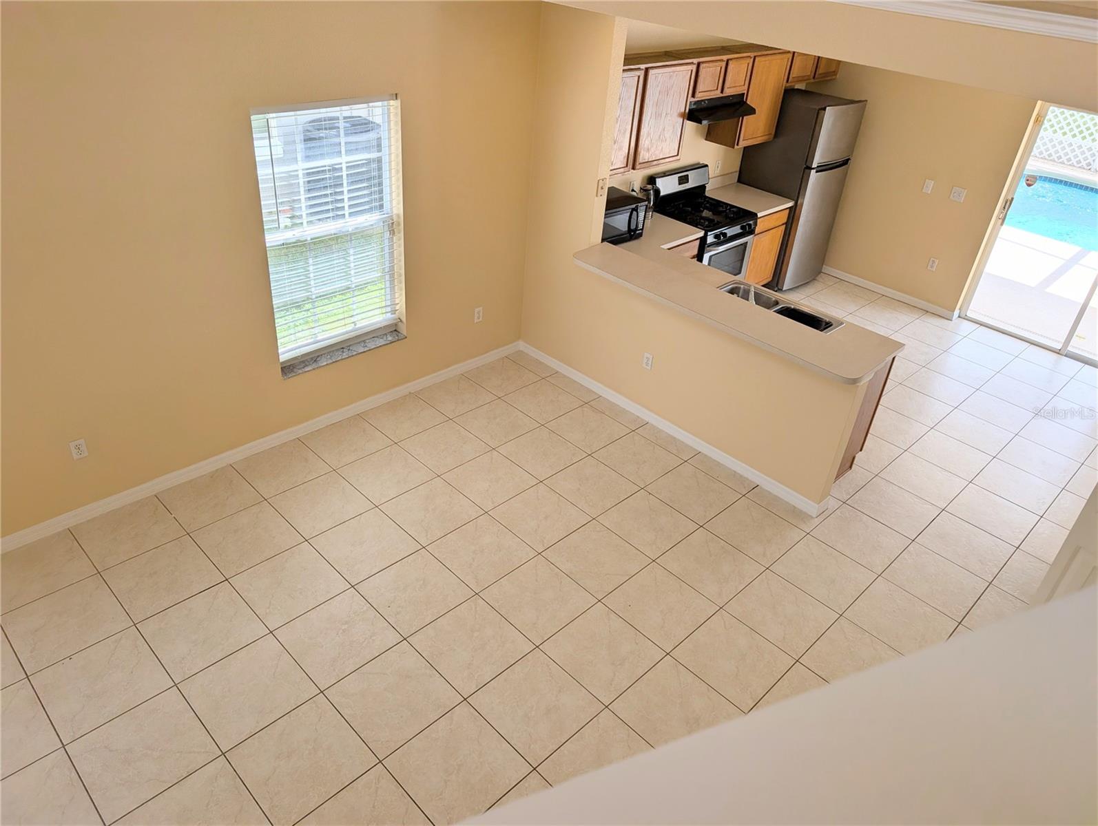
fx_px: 762
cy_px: 413
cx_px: 549
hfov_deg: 71.5
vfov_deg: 56.9
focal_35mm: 24
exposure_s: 1/303
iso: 18
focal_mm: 6.9
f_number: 1.68
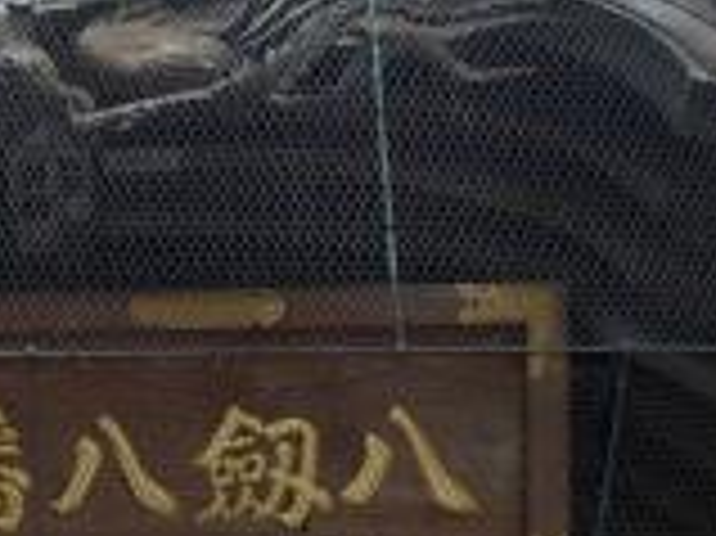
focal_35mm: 79
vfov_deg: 17.2
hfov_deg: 24.0
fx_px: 1633
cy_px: 748
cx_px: 59
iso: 320
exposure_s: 1/60
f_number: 3.5
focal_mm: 14
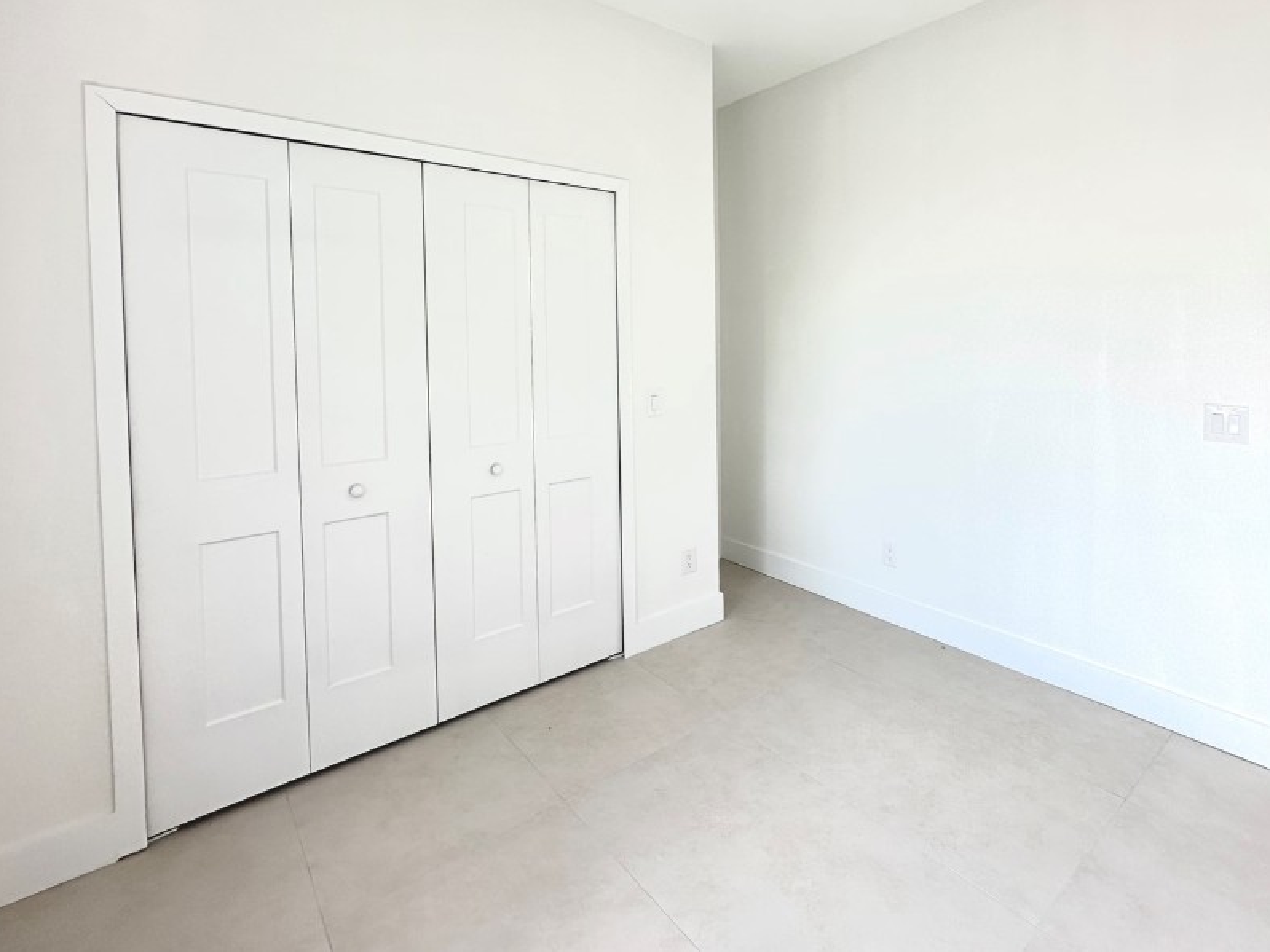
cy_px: 354
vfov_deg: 70.4
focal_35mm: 18
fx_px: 660
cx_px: 782
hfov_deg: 86.3
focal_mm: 2.22
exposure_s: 1/259
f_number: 2.2
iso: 40
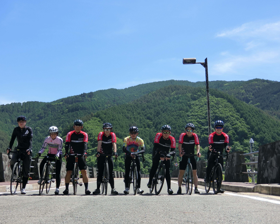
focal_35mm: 45
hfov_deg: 41.1
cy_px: 112
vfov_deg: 33.4
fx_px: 373
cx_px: 132
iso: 80
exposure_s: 1/500
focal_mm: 7.6
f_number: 4.2
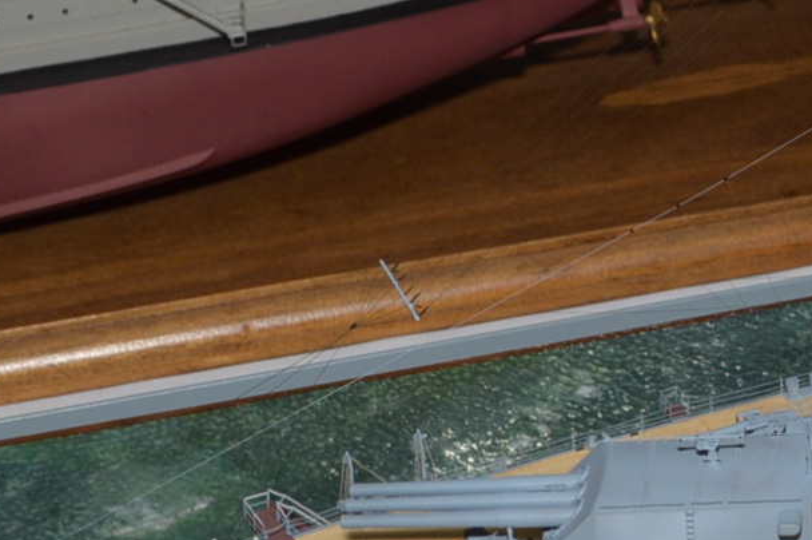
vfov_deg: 7.7
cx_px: 1072
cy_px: 374
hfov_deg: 11.3
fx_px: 4011
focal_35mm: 178
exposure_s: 1/60
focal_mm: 24
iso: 100
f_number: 8
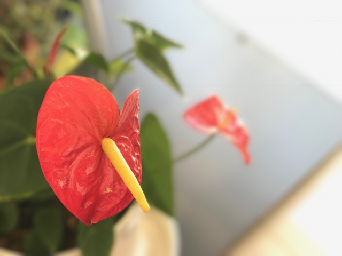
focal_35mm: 57
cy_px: 128
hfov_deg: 33.8
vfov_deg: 25.7
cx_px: 171
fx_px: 563
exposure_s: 1/60
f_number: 2.8
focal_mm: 6.6
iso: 64
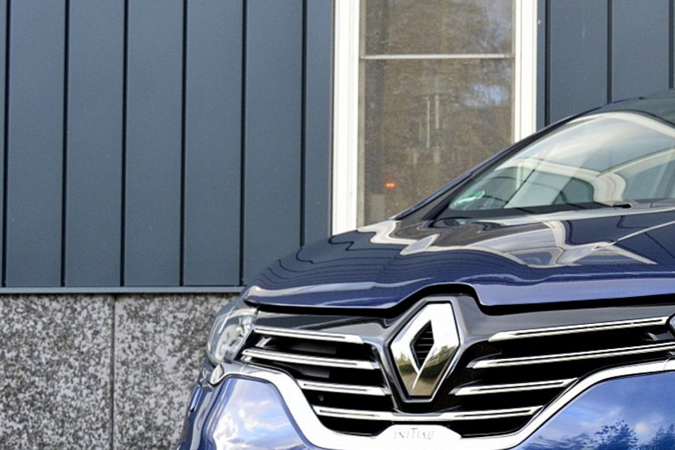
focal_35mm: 110
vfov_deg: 12.4
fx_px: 2062
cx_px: 726
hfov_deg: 18.0
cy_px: 346
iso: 800
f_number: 8
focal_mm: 34
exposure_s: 1/60
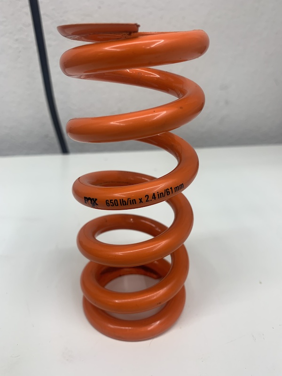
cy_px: 188
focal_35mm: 26
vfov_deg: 67.3
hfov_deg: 53.1
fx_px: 282
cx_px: 141
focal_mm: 4.25
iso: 40
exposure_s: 1/120
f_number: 1.8
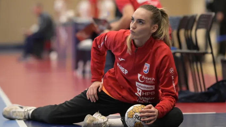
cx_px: 108
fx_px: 929
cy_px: 53
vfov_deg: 7.8
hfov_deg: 13.9
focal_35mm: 155
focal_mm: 135
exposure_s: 1/2000
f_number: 2
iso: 2500
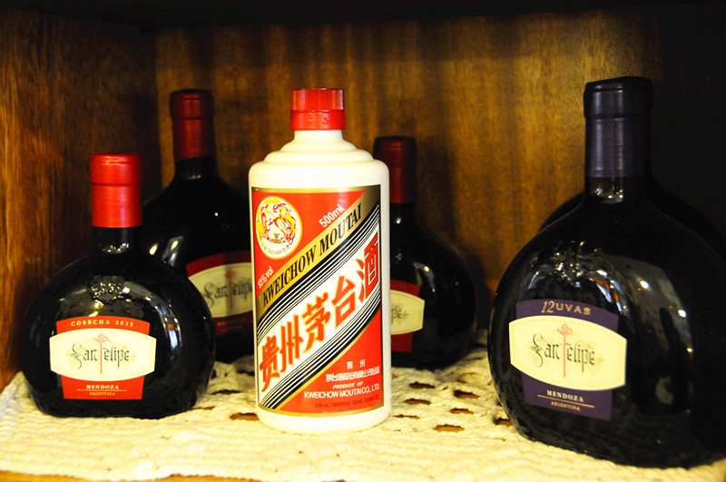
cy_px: 241
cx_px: 363
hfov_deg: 37.9
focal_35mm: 52
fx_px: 1057
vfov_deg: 25.7
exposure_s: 1/10
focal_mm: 35
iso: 3200
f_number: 4.2
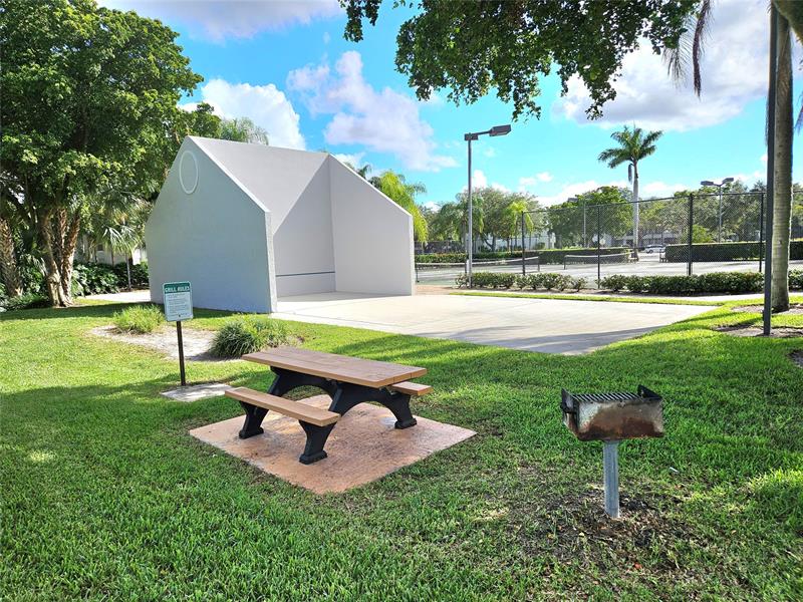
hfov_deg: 73.9
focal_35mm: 23
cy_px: 301
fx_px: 534
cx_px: 402
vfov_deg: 58.9
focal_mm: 5.4
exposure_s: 1/2000
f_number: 1.8
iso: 25
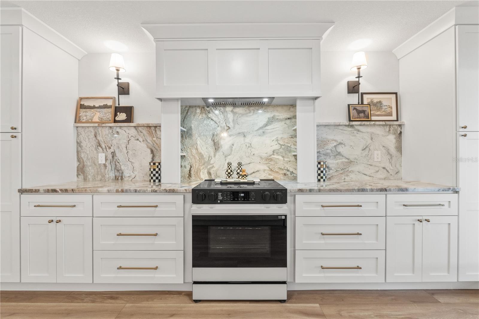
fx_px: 200
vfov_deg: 77.3
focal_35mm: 15
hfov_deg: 100.4
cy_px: 160
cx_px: 240
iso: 400
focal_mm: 10
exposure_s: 1/10
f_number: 7.1
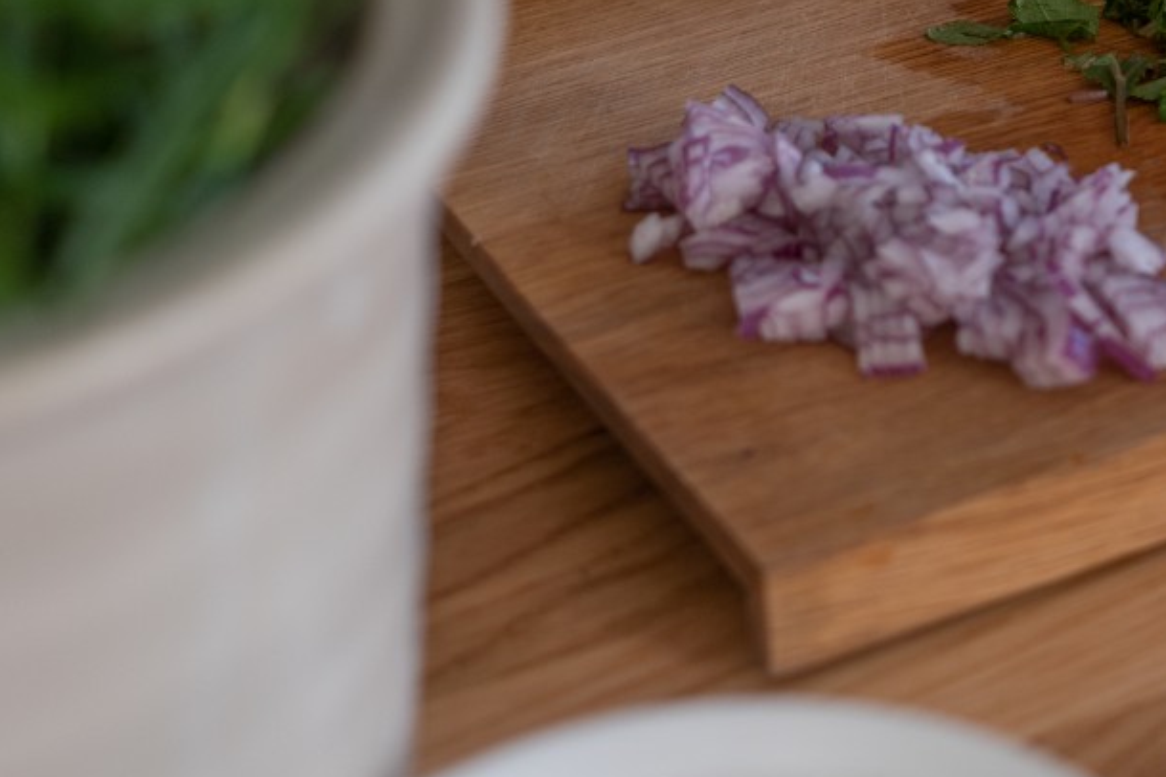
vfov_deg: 10.1
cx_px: 1241
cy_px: -203
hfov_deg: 15.1
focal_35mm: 133
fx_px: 4307
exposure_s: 1/80
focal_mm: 50
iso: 320
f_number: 3.2
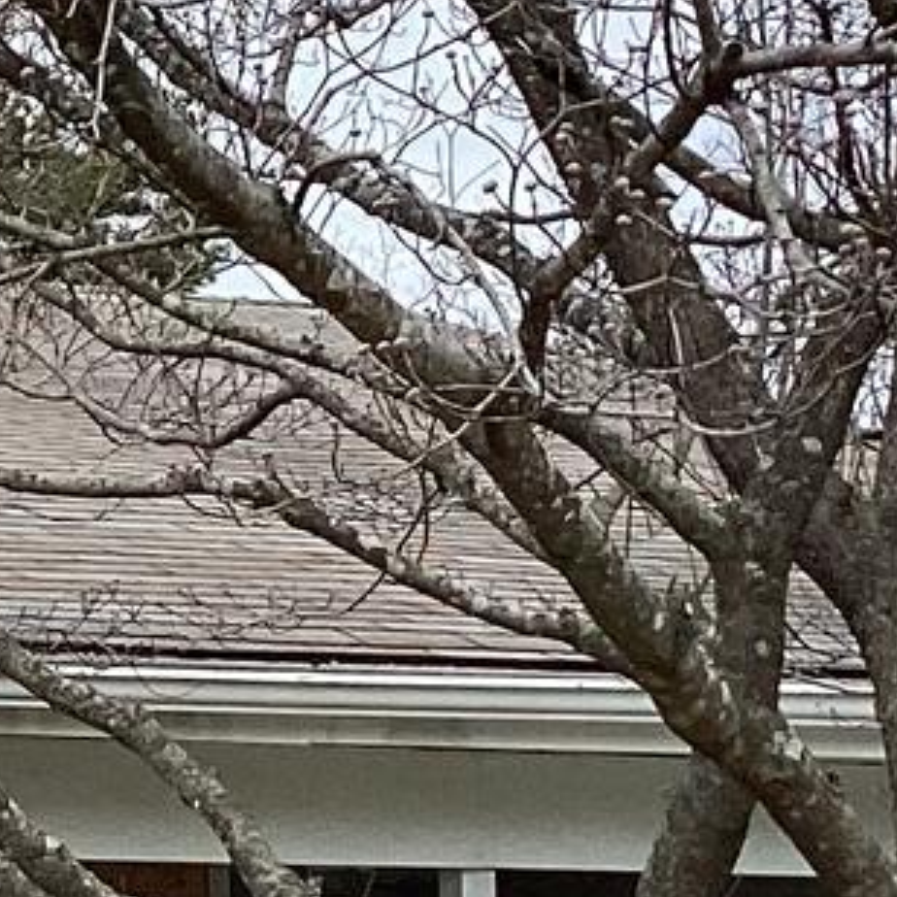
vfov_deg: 9.5
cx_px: -1025
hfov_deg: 8.9
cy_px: 1046
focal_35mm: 182
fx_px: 5336
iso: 25
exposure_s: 1/981
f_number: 2.4
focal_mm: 3.3
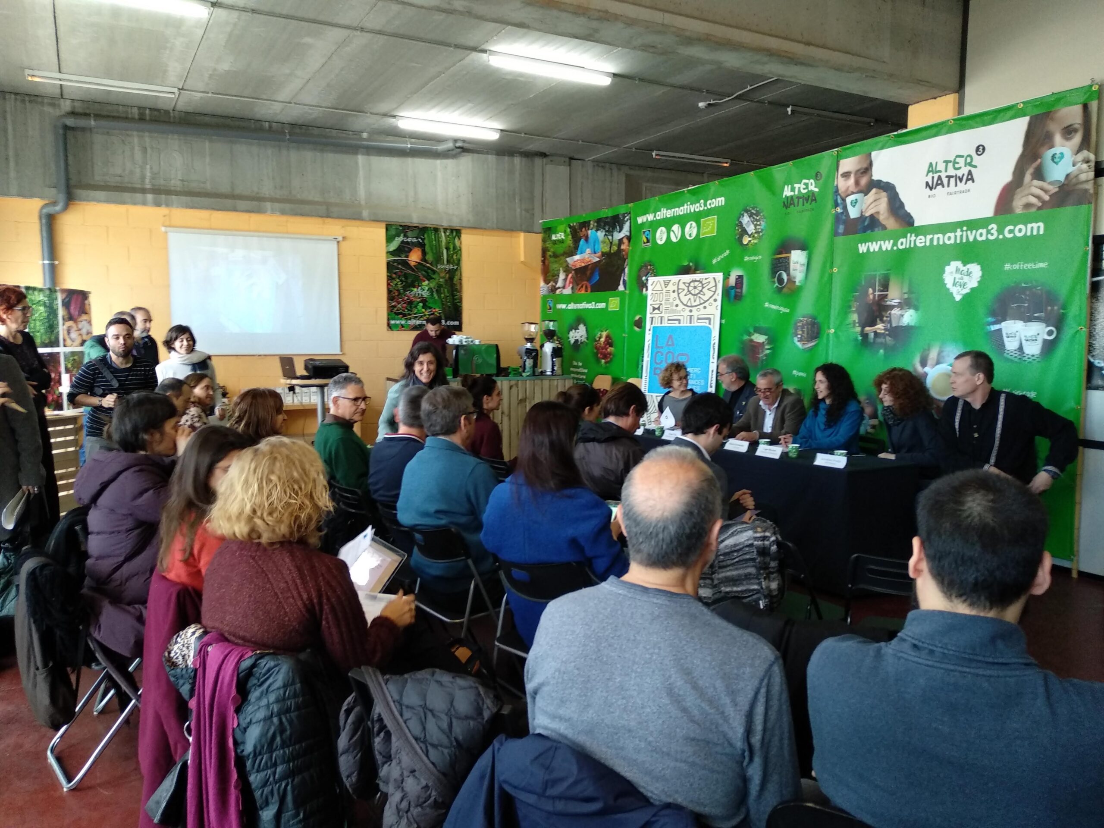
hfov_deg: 67.3
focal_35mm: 26
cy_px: 414
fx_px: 829
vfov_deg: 53.1
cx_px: 552
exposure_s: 1/33
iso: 400
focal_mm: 3.83
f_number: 2.2
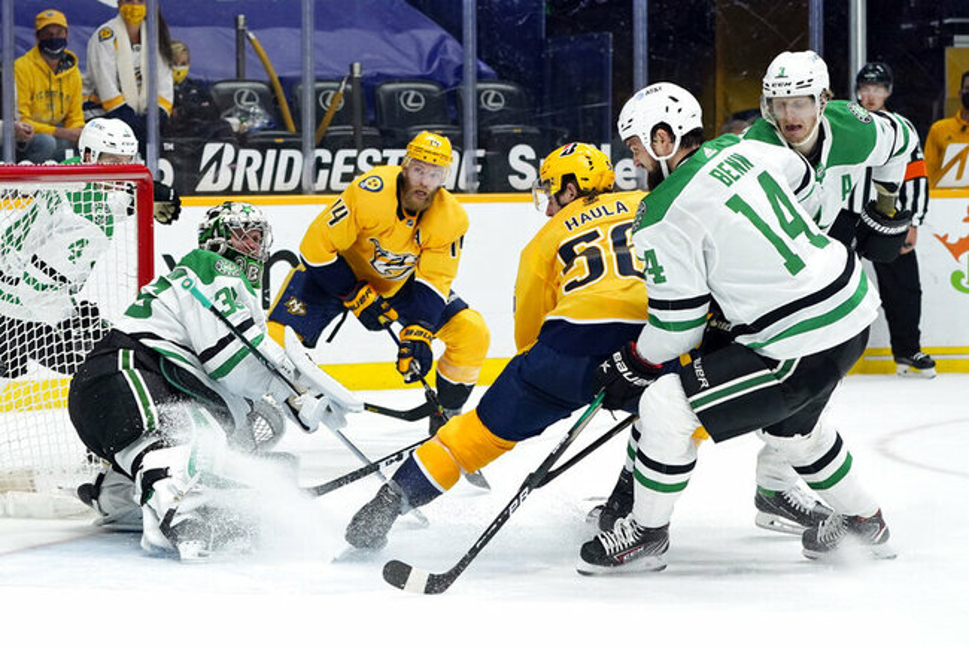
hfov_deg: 20.4
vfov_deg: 13.7
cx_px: 484
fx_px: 2693
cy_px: 324
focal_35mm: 100
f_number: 4.5
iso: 2500
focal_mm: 100
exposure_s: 1/1250
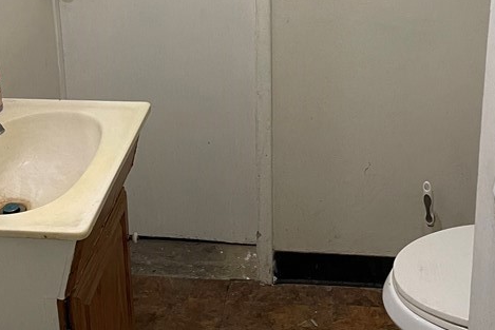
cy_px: -6
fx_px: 811
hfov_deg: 33.9
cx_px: 249
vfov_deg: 22.1
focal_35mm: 59
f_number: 1.6
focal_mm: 4.2
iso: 200
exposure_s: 1/60
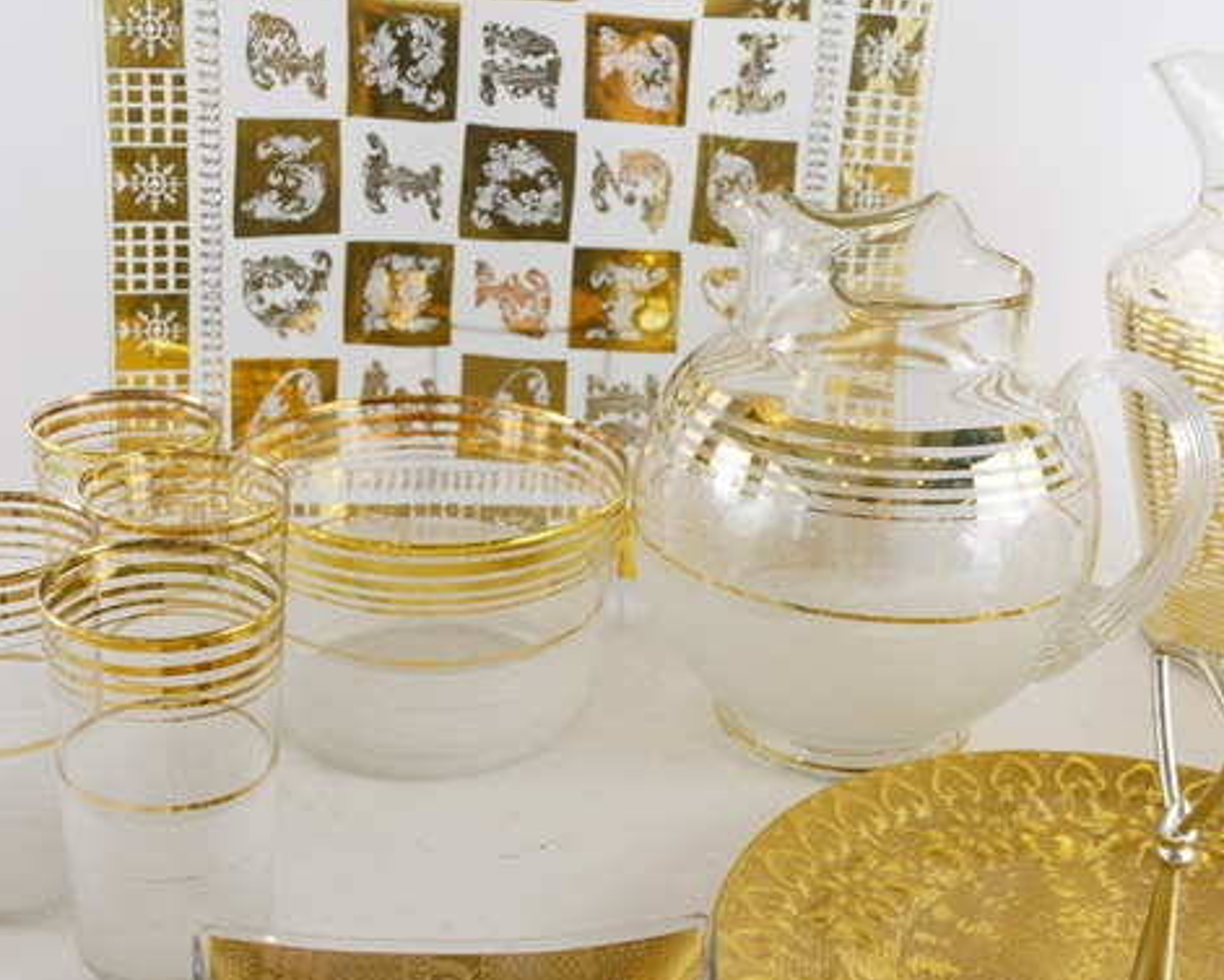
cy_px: 499
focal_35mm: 43
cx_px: 634
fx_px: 1558
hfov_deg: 42.9
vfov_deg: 34.9
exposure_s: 1/125
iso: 280
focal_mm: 24
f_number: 5.6
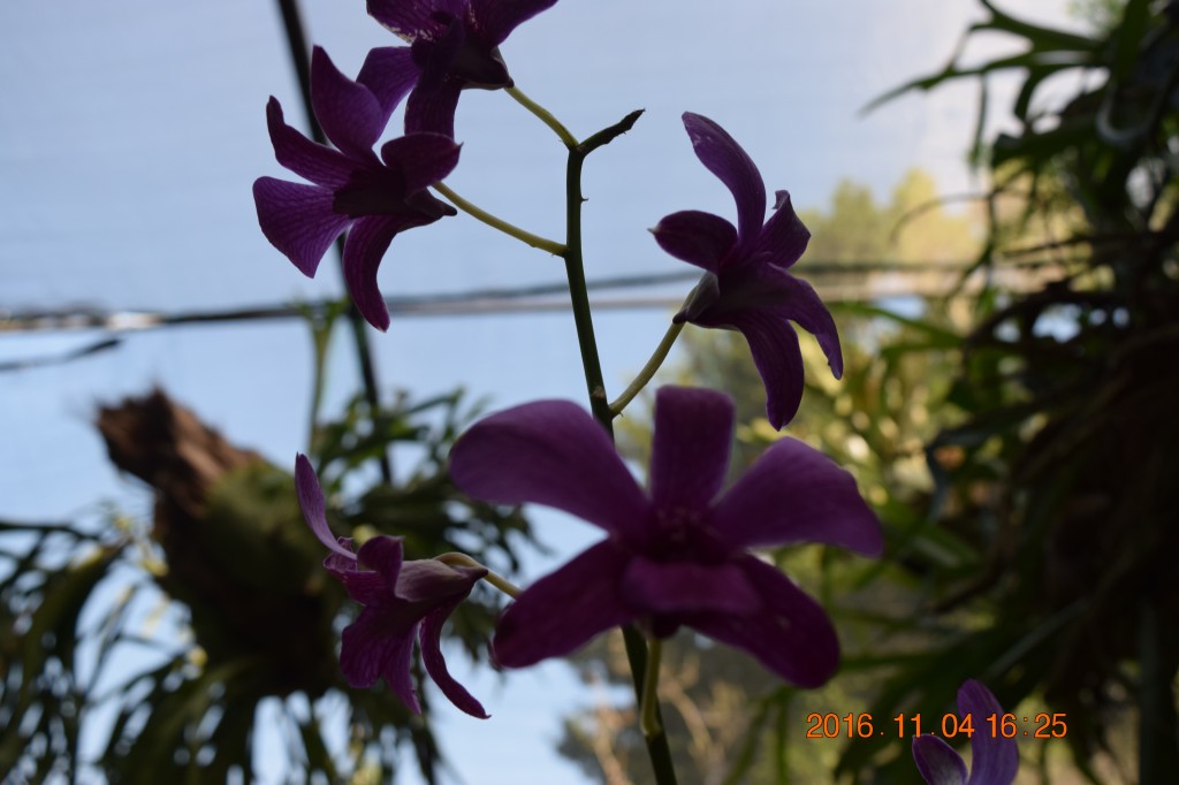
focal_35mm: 34
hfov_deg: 55.1
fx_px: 1129
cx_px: 590
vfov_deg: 38.3
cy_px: 392
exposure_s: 1/125
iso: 400
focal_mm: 23
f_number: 5.6
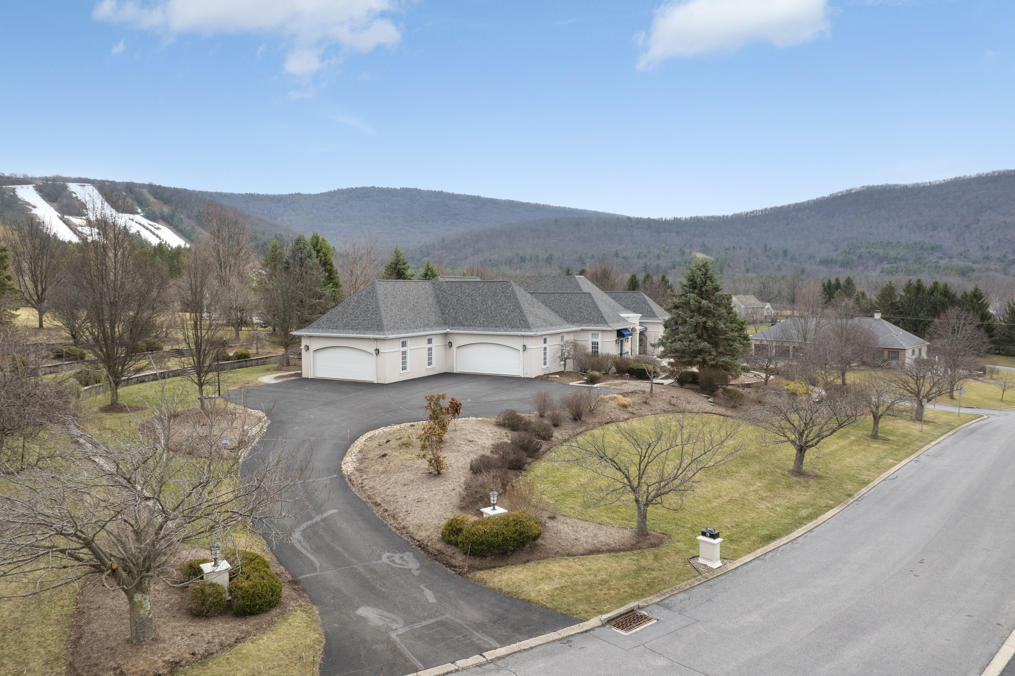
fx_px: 705
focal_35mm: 25
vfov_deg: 51.3
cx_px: 507
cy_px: 343
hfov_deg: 71.5
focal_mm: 12.29
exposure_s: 1/100
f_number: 7.1
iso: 100
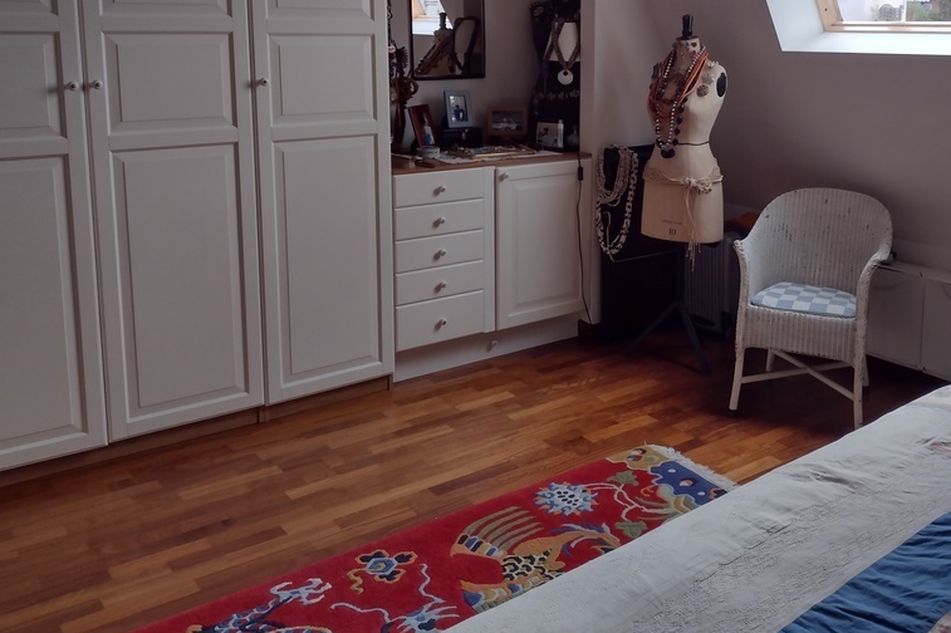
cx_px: 626
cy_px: 172
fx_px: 1003
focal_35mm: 38
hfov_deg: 49.9
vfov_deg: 34.4
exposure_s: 1/282
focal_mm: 4.71
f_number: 1.7
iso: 100
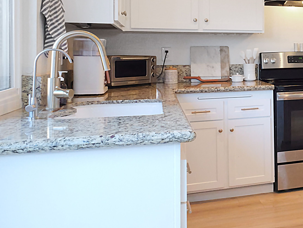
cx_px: 358
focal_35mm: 47
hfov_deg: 33.4
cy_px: 75
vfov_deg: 30.7
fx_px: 412
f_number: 8
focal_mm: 9
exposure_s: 1/50
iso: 3200
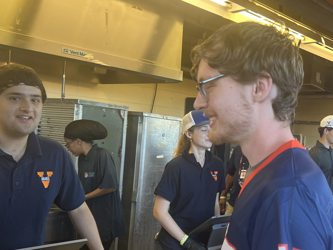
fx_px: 433
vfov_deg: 31.9
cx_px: 262
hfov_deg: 40.5
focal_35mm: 45
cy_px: 166
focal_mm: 5.7
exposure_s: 1/120
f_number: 1.5
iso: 100
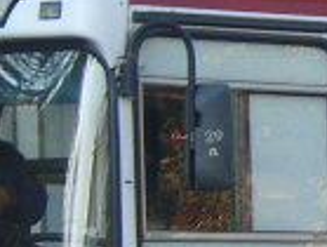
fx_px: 4044
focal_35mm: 427
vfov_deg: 3.5
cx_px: 675
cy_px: 233
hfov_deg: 4.6
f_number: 3.8
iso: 50
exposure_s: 1/90
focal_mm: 13
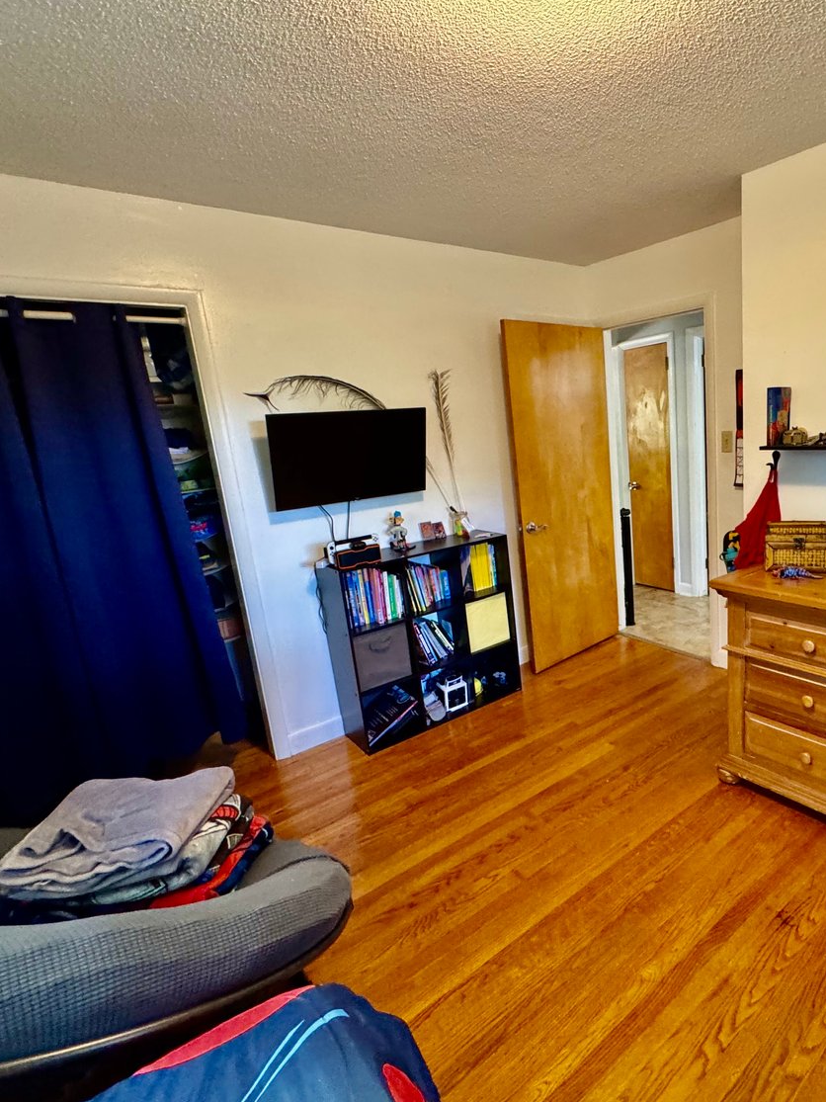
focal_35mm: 19
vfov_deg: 84.7
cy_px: 556
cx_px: 589
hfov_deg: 65.6
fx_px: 605
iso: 640
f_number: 2.2
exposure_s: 1/60
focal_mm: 2.22
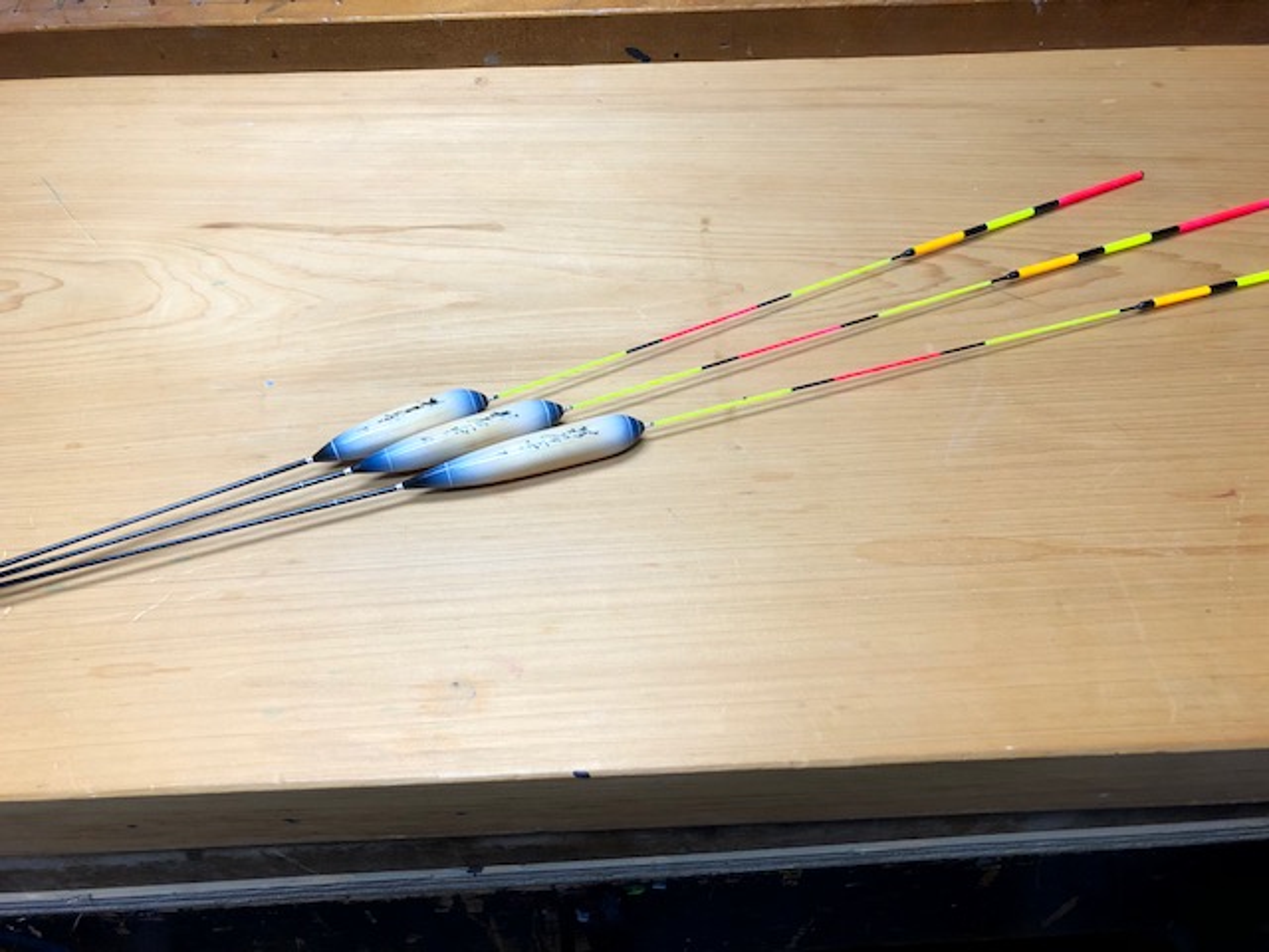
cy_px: 476
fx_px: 1026
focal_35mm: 28
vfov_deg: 49.7
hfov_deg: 63.4
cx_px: 634
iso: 25
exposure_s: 1/30
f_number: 1.8
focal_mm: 3.99
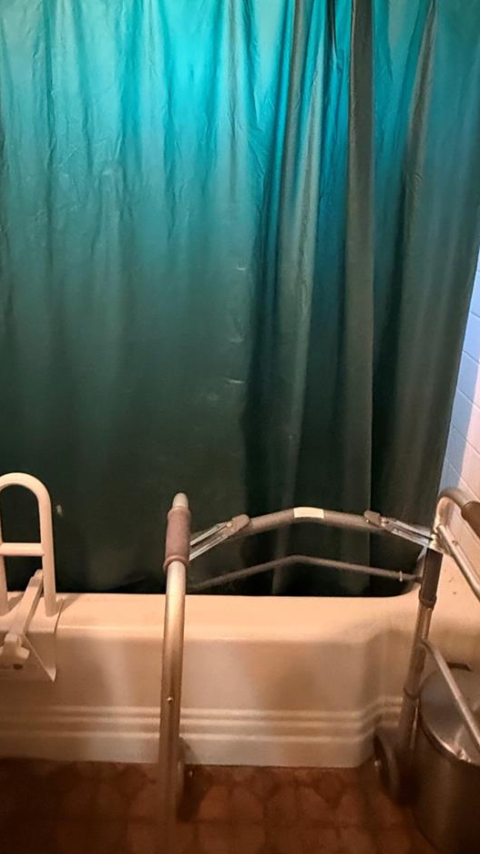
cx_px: 203
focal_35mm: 25
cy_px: 275
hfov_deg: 45.8
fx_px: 566
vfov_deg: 71.6
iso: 1250
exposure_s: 1/30
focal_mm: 2.22
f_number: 2.2
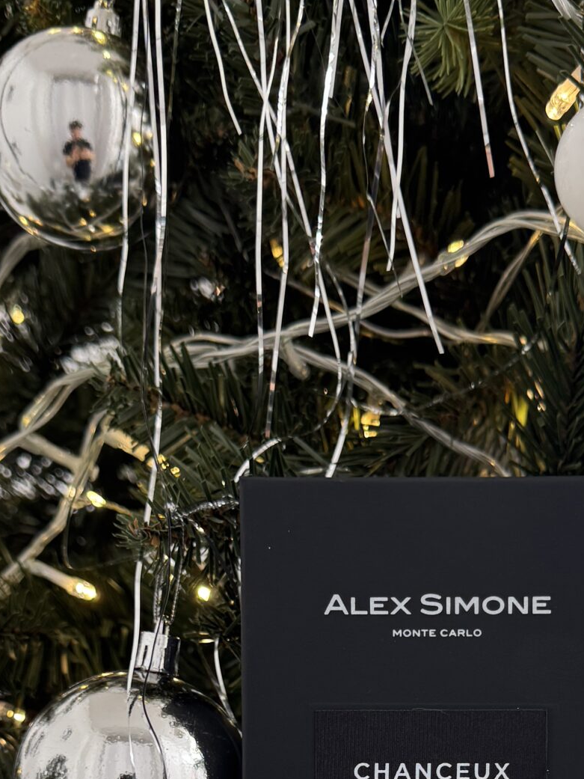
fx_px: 1327
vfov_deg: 30.2
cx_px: 414
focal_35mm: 59
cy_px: 801
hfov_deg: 24.6
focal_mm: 6.76
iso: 160
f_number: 1.78
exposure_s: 1/86
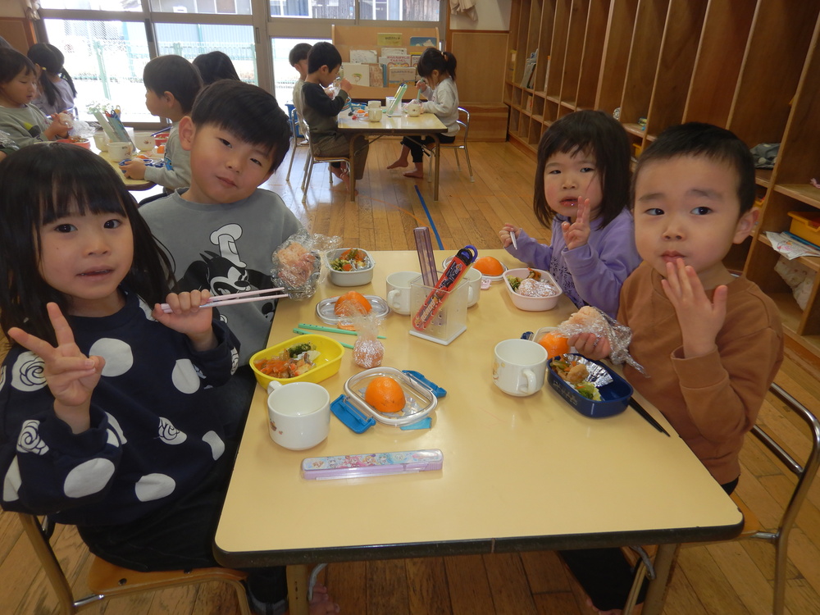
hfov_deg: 71.6
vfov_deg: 56.8
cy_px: 308
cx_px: 410
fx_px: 569
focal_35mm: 24
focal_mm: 4.3
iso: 125
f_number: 2.8
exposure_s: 1/80
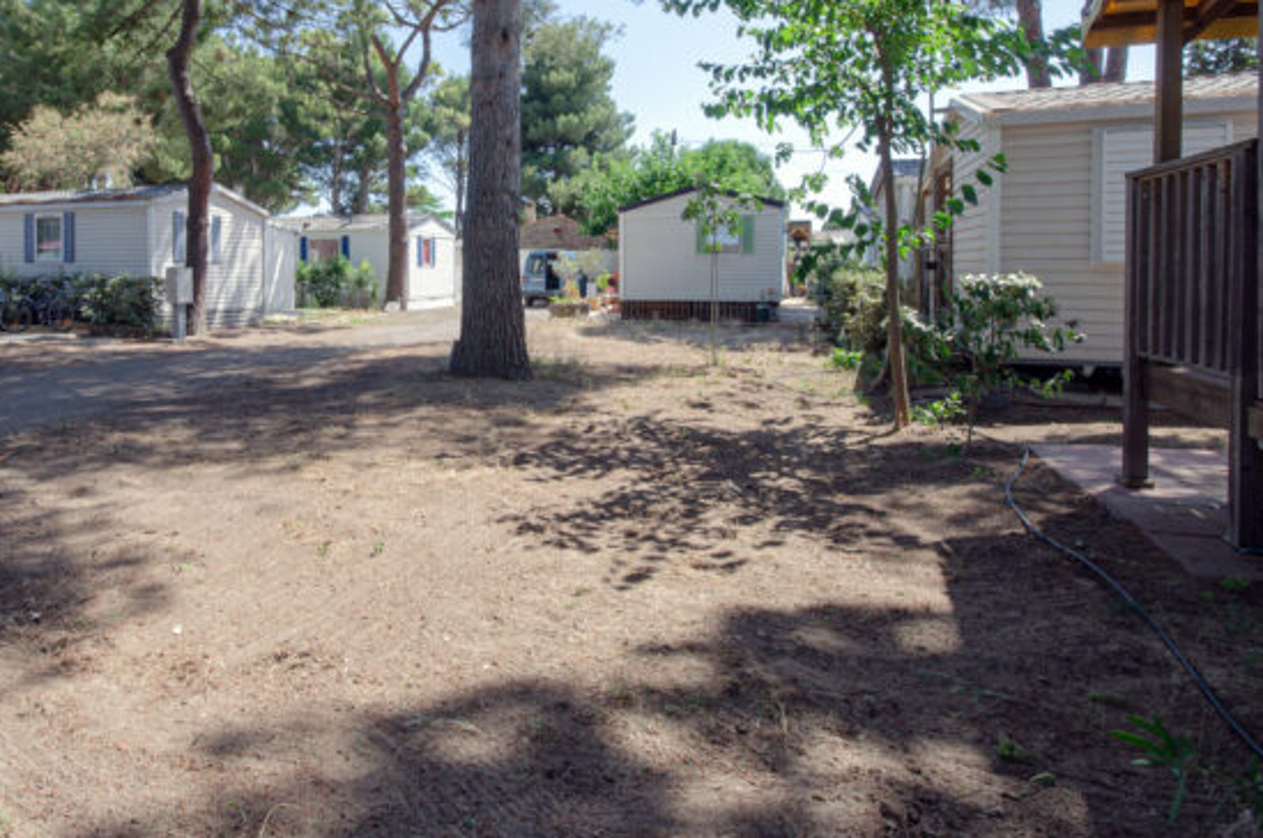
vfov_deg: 58.1
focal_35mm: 21
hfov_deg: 78.8
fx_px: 735
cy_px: 284
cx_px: 426
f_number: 13
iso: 100
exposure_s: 1/50
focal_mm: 10
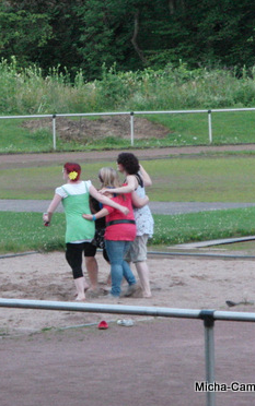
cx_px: 0
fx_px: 2909
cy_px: 204
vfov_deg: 8.0
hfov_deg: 5.0
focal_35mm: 262
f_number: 4.3
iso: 800
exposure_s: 1/100
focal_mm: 32.6
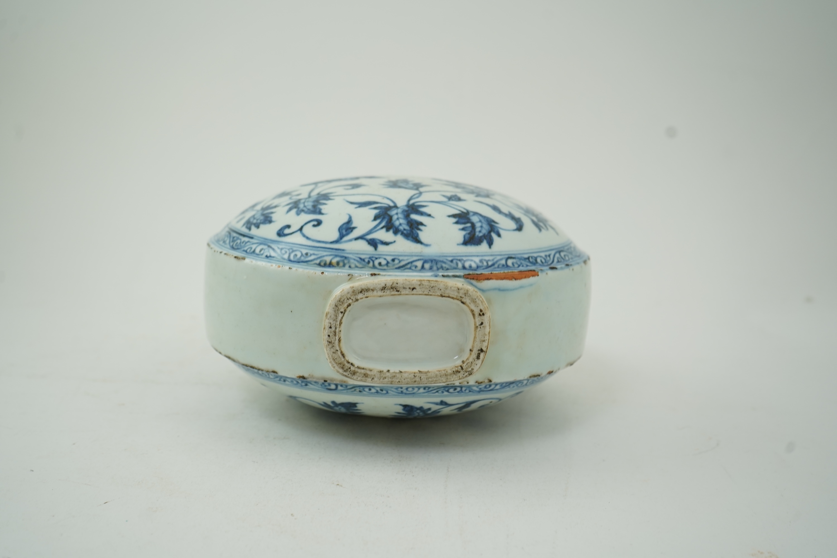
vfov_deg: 32.6
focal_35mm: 41
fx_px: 953
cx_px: 418
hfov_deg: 47.4
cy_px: 279
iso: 320
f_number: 5.6
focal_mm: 41
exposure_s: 1/50
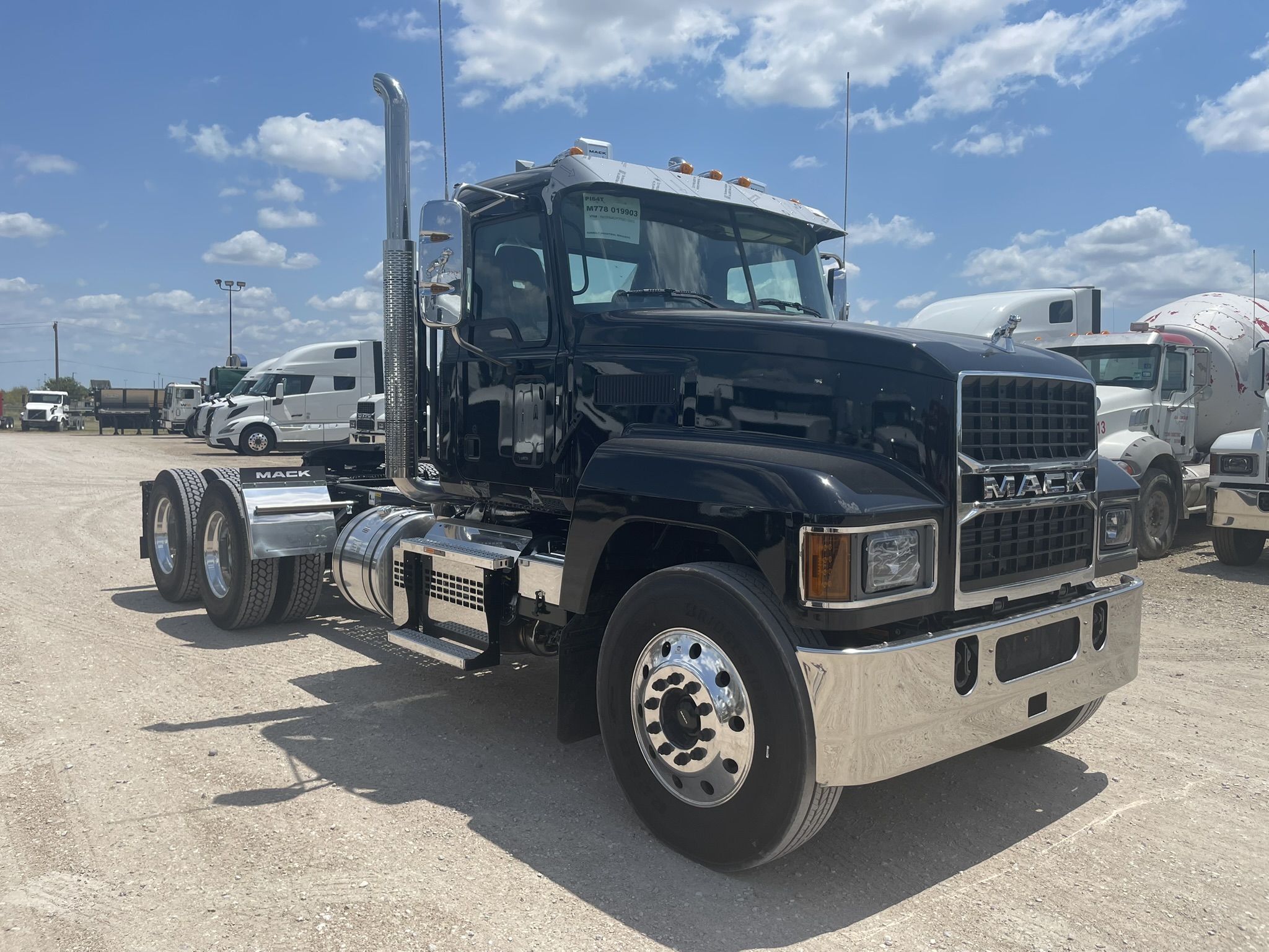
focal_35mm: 26
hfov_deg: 67.3
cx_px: 634
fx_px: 953
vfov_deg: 53.1
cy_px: 476
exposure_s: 1/4651
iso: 32
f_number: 1.6
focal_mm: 4.2
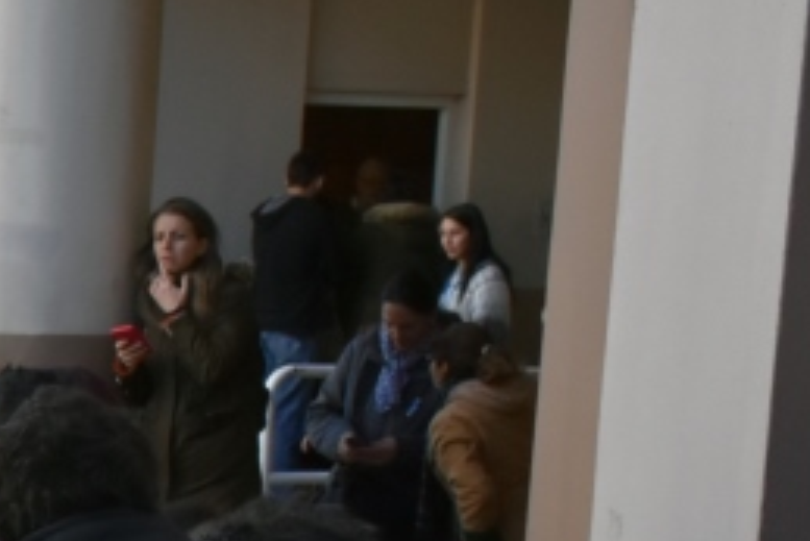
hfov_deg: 12.4
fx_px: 3467
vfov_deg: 8.8
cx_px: -544
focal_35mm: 154
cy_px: 749
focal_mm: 26
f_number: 9
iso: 800
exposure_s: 1/320
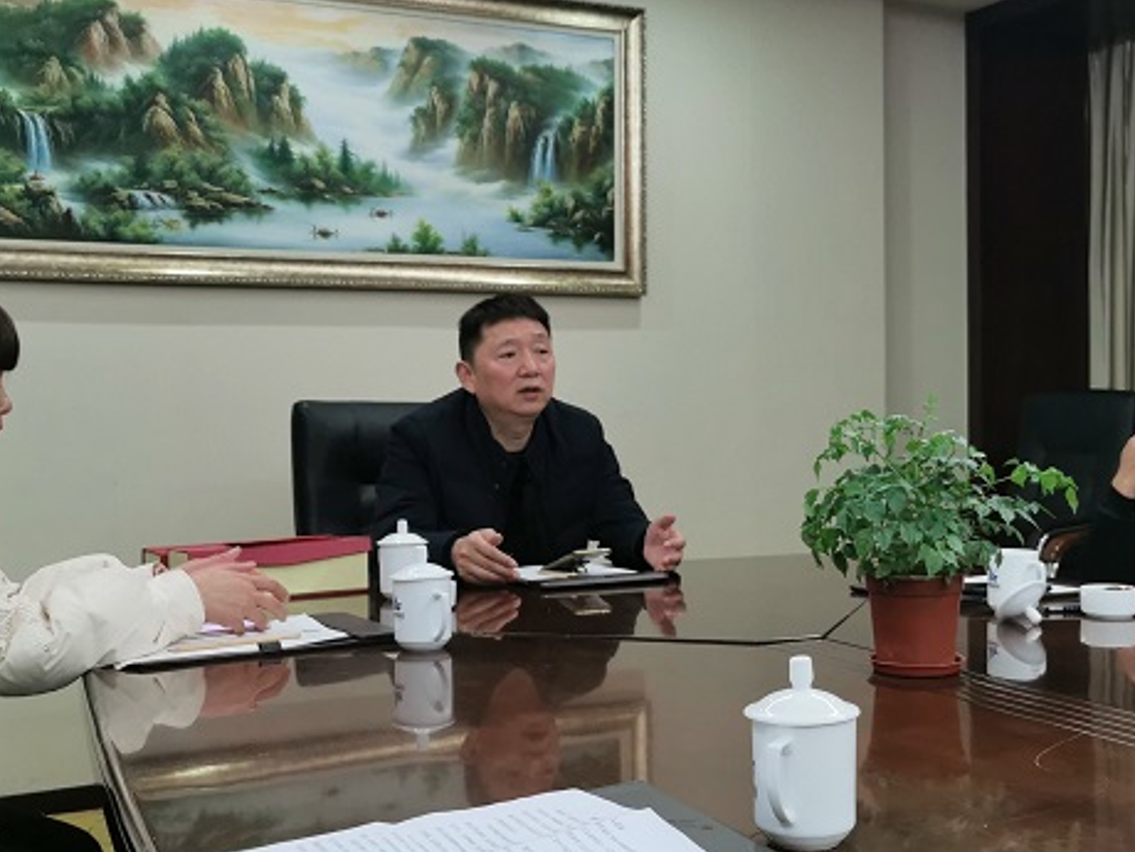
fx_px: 1541
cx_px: 683
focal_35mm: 47
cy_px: 412
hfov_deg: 40.2
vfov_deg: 30.9
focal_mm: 5.58
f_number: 1.8
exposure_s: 1/50
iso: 200
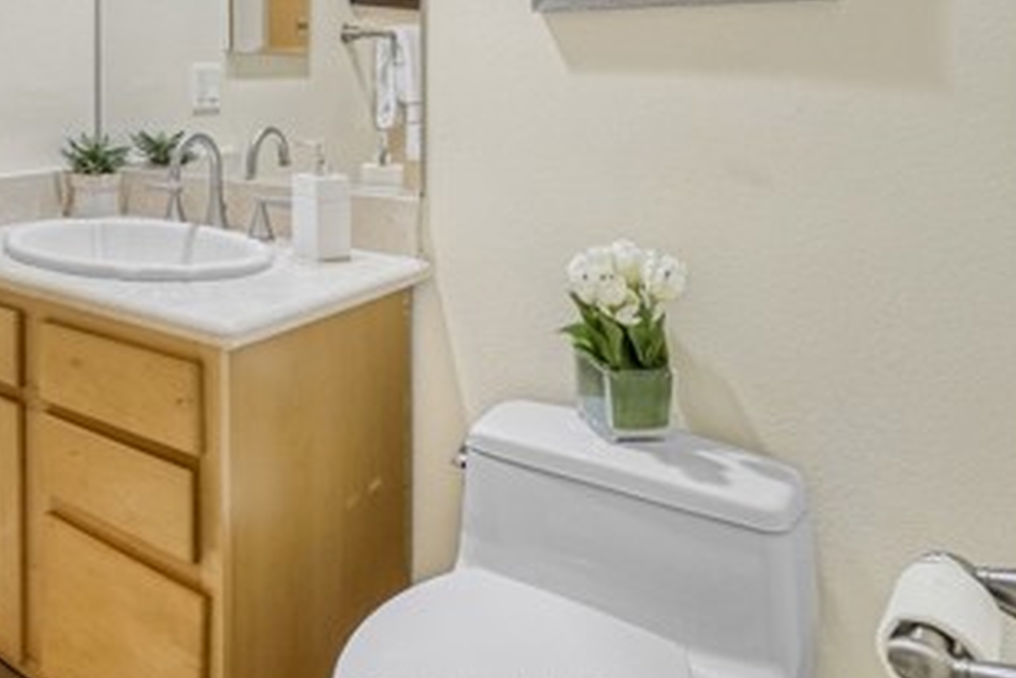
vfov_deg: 39.1
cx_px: 10
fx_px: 875
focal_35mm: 31
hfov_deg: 49.6
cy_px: 57
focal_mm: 10
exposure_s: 1/30
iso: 1600
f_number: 4
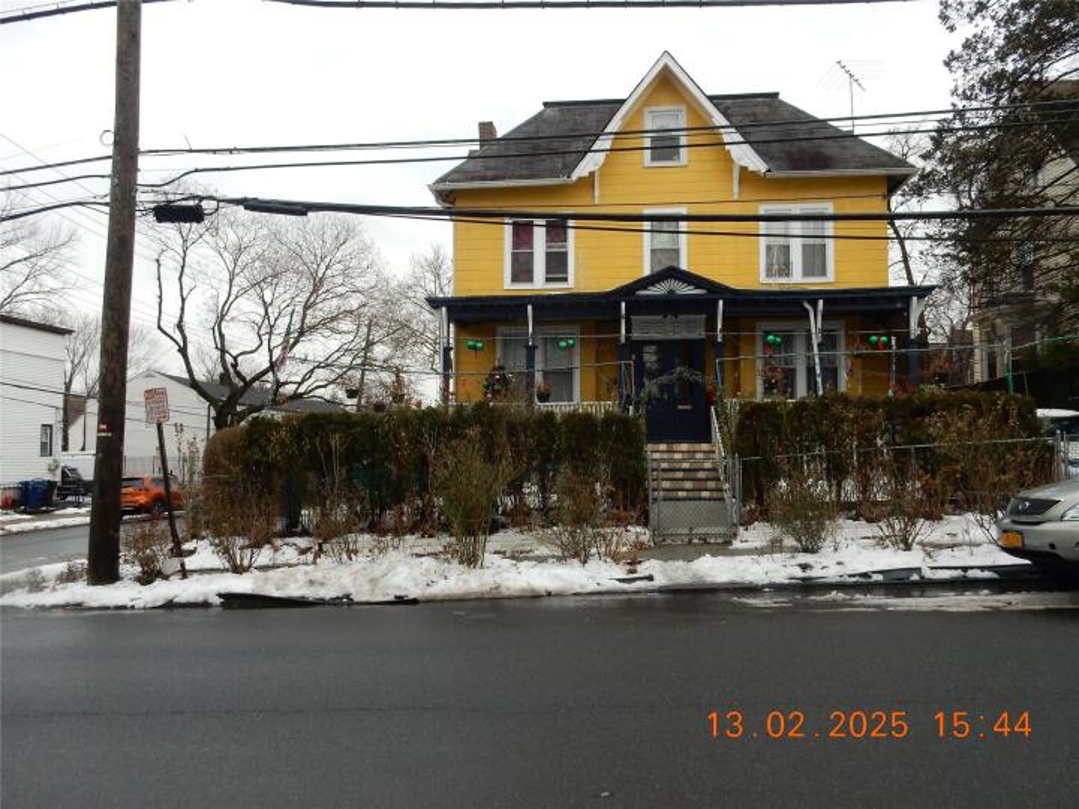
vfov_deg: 54.9
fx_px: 779
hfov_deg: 69.4
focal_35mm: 25
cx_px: 540
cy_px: 404
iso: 125
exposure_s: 1/200
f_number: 3.7
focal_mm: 4.5
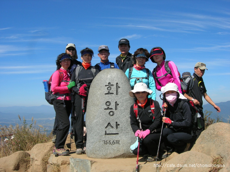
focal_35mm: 38
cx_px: 115
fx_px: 252
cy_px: 86
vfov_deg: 37.7
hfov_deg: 49.0
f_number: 4.8
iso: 64
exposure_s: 1/685
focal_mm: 7.8
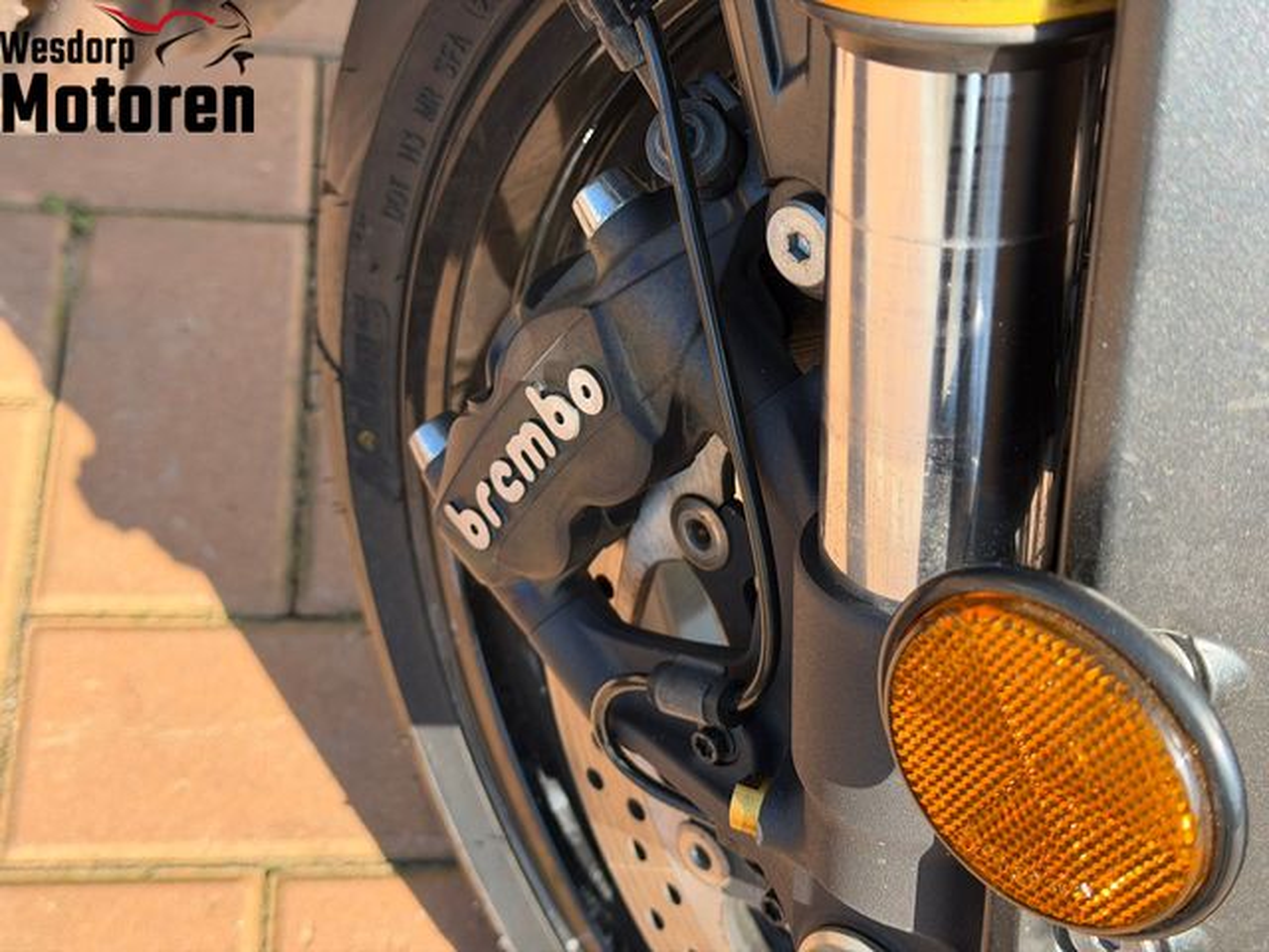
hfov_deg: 39.7
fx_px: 1760
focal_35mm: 48
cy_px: 476
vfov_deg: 30.3
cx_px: 634
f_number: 1.78
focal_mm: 6.76
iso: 100
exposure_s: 1/1403
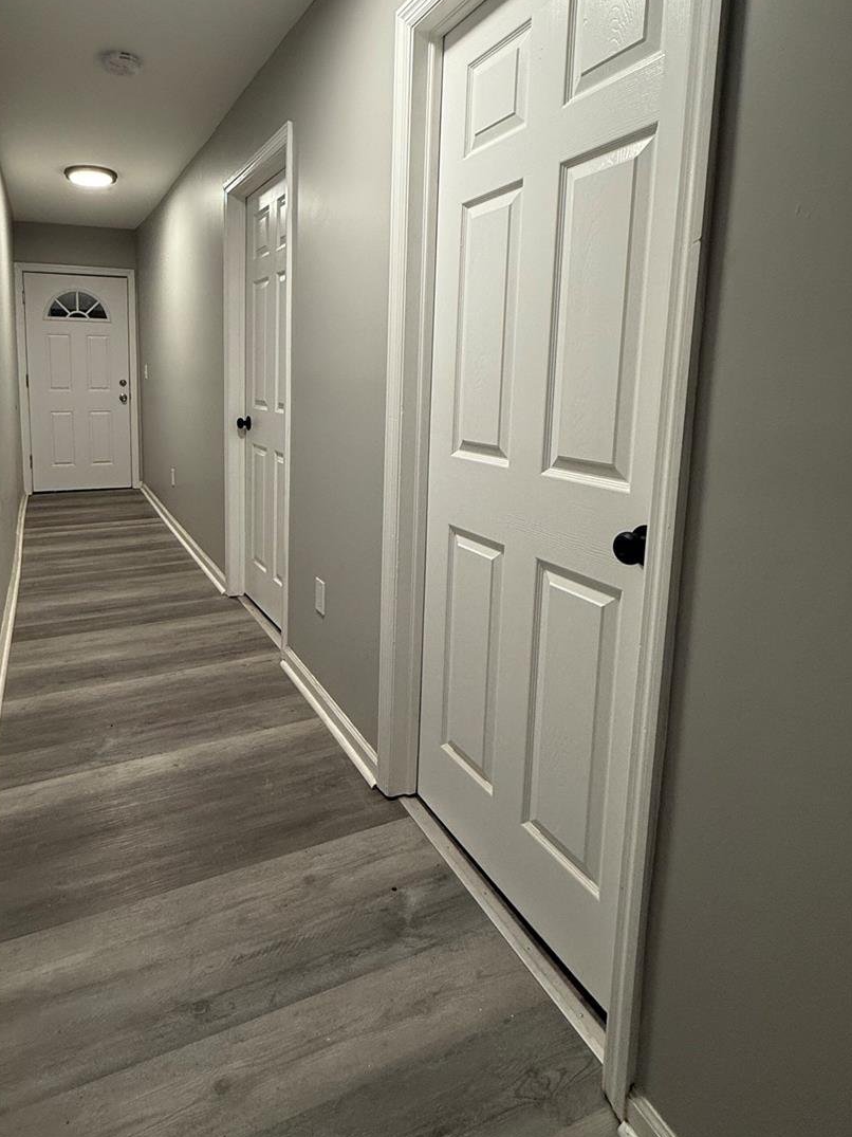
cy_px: 464
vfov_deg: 80.9
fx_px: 656
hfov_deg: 64.5
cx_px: 296
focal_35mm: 20
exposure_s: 1/120
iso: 250
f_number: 2.2
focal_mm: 2.22
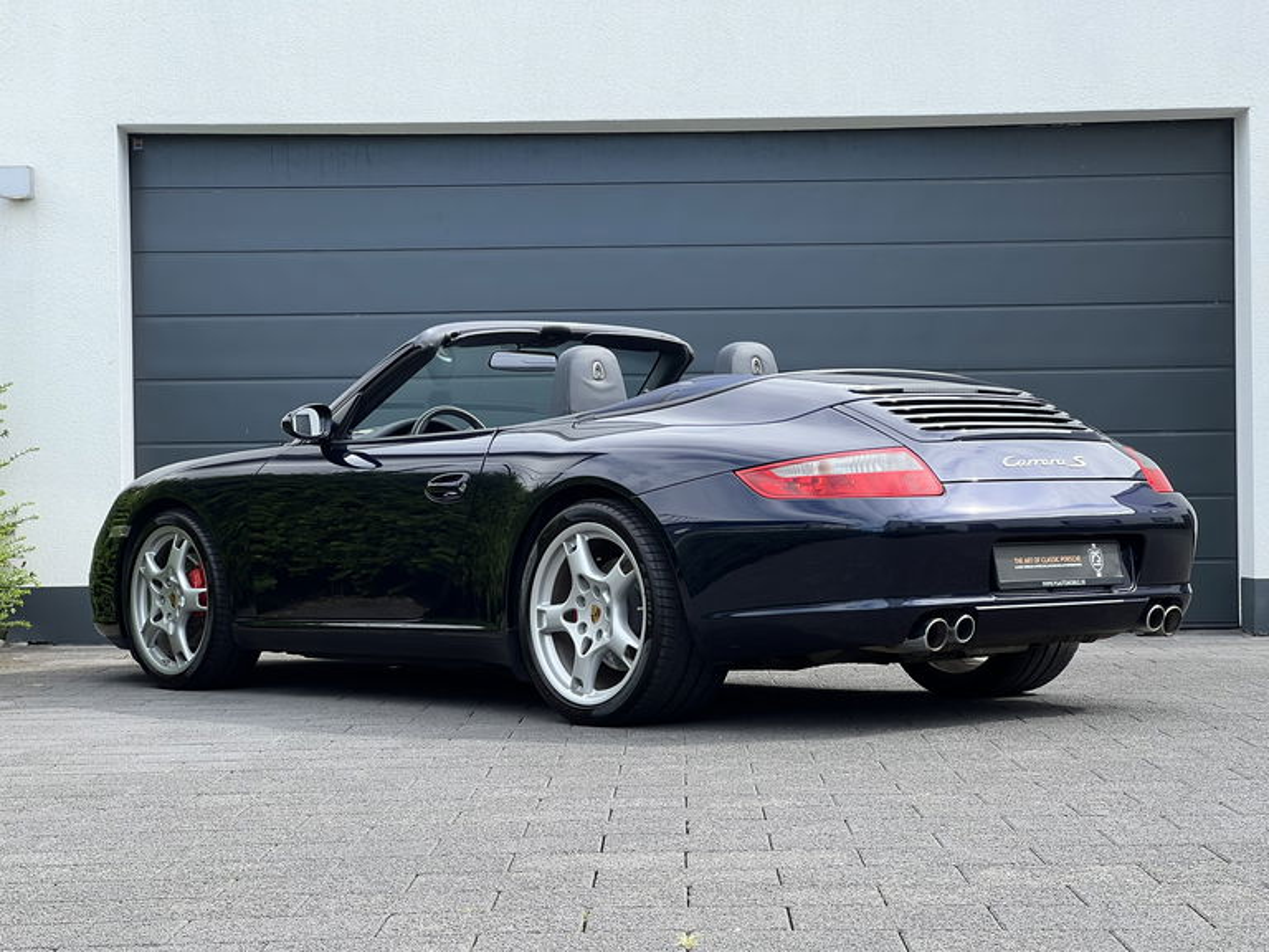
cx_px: 634
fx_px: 2823
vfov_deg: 19.1
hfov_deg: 25.3
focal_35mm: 77
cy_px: 476
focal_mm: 9
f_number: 2.8
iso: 32
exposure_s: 1/259
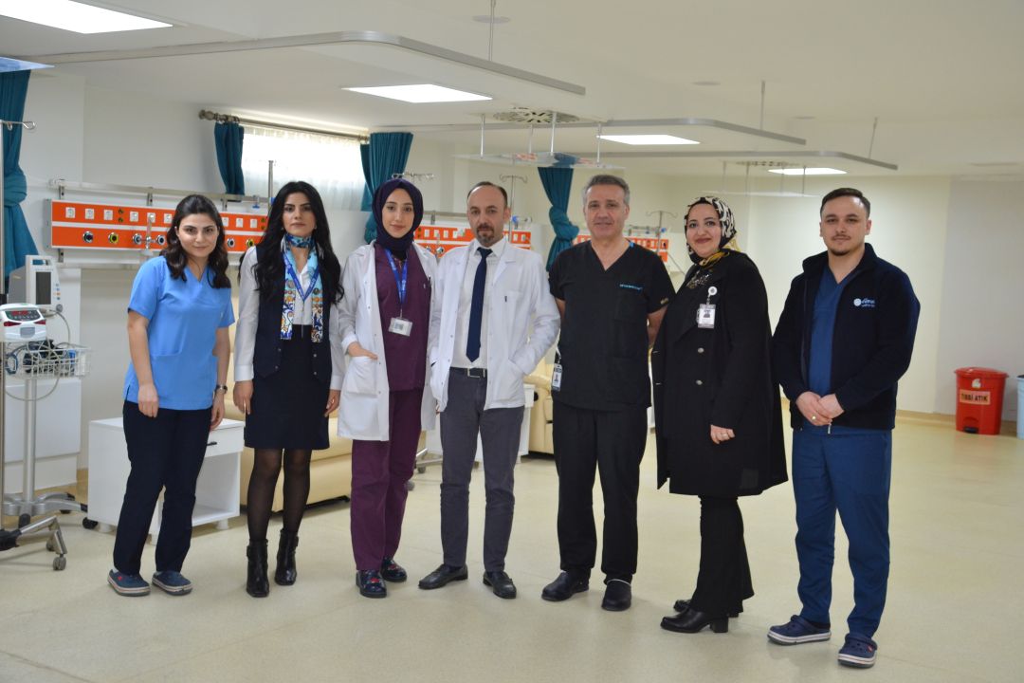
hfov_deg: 49.6
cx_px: 512
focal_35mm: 39
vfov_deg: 34.2
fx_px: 1109
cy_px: 342
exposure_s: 1/60
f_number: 3.8
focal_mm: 26
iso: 800
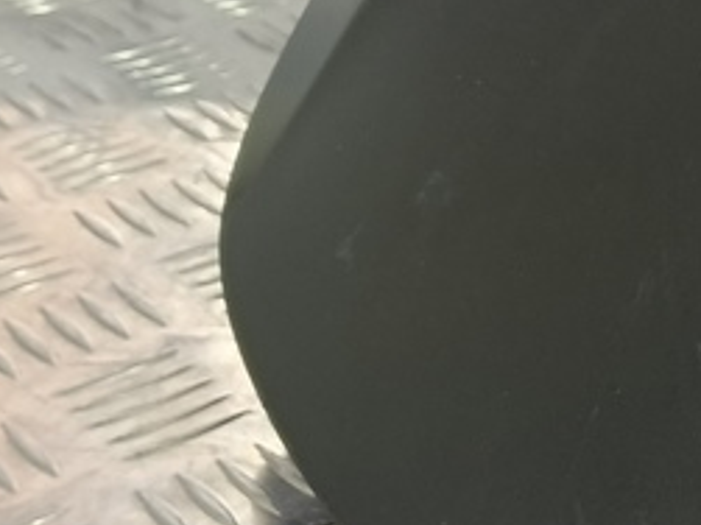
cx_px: 1028
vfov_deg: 15.7
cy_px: 165
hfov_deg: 18.6
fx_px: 1903
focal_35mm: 94
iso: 120
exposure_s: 1/50
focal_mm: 4.11
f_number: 1.6
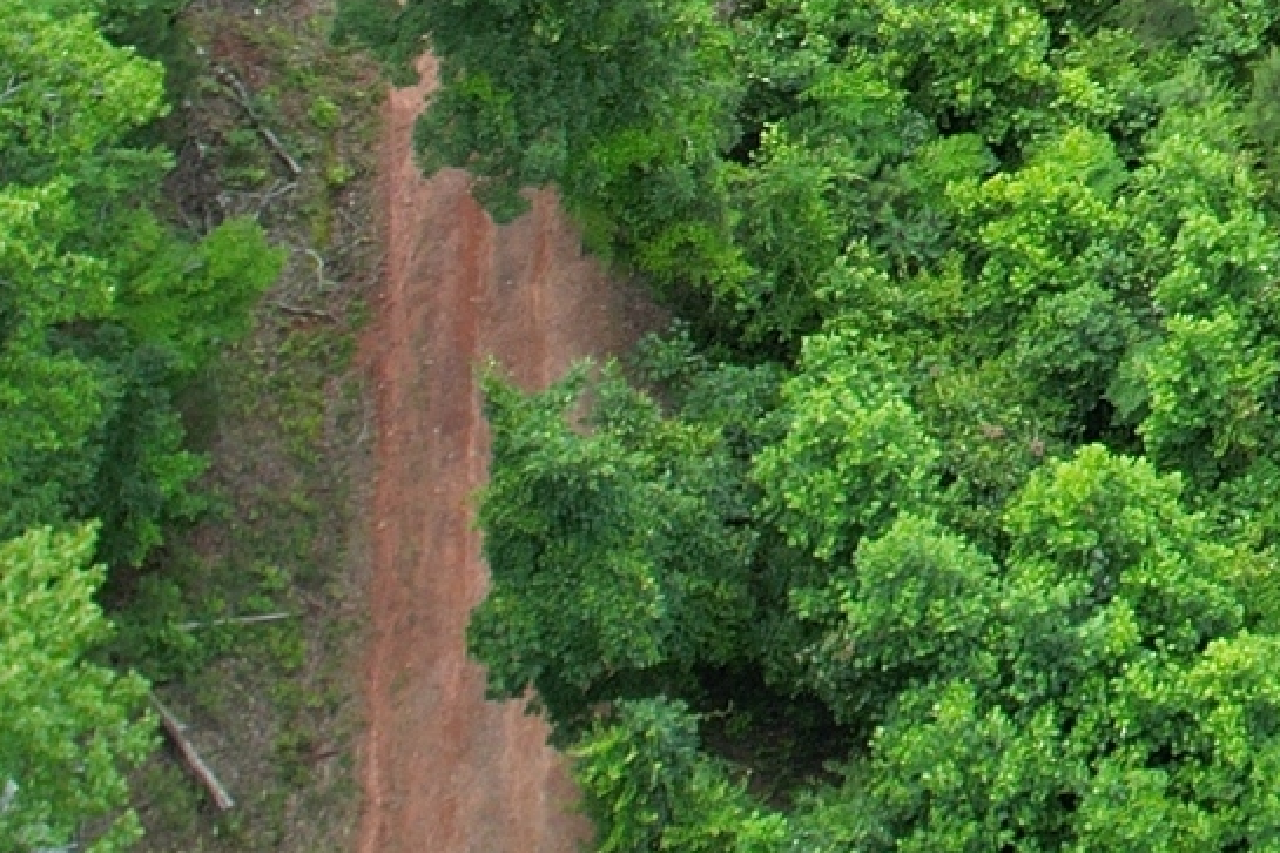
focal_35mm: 124
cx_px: 2715
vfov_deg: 9.9
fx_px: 4407
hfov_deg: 13.6
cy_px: -1097
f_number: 2.8
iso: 100
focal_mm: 8.38
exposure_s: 1/350
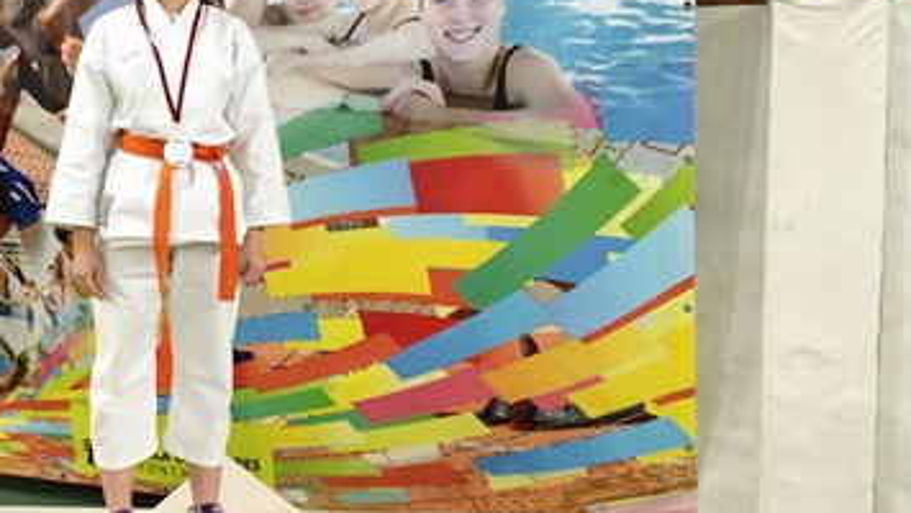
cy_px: 251
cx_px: 123
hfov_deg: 34.9
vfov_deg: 21.1
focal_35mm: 57
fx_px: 1377
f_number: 2.2
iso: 80
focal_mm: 4.15
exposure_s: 1/33
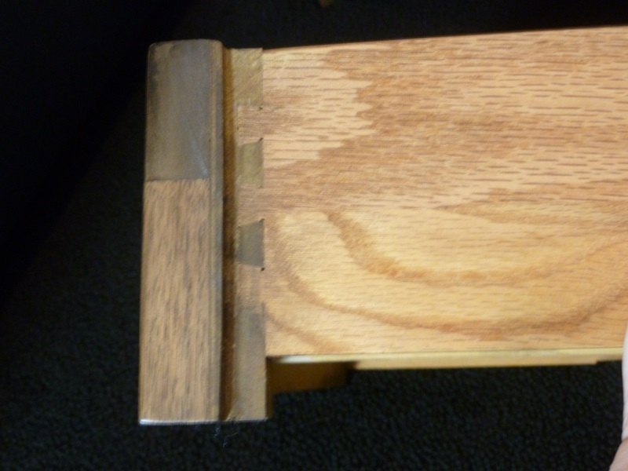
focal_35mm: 36
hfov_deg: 51.4
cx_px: 314
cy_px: 236
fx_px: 653
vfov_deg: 39.7
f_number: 3.6
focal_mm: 6.5
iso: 400
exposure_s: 1/15
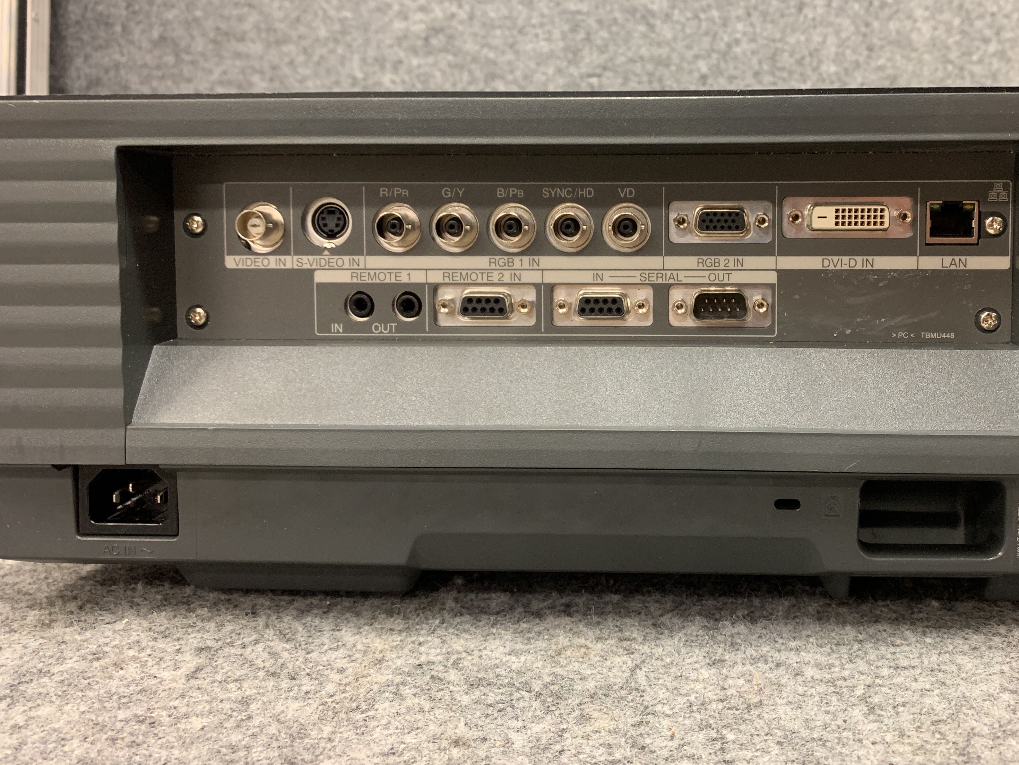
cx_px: 634
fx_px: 972
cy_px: 291
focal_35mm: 33
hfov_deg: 54.7
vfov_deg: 42.7
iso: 320
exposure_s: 1/50
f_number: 1.8
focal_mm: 4.25
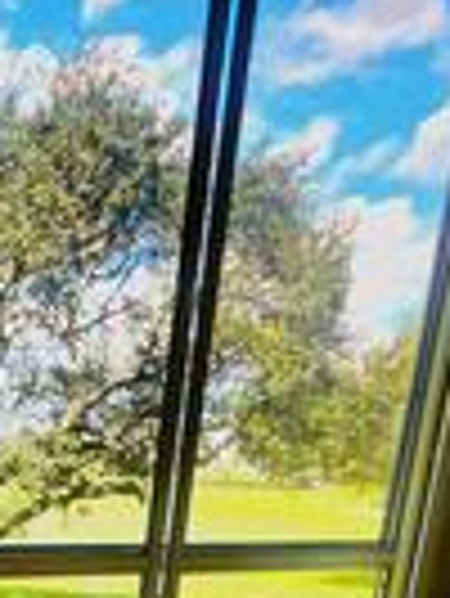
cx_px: -184
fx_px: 675
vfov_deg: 39.5
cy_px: 652
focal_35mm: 39
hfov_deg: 27.9
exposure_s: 1/120
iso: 80
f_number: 2.2
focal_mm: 2.2
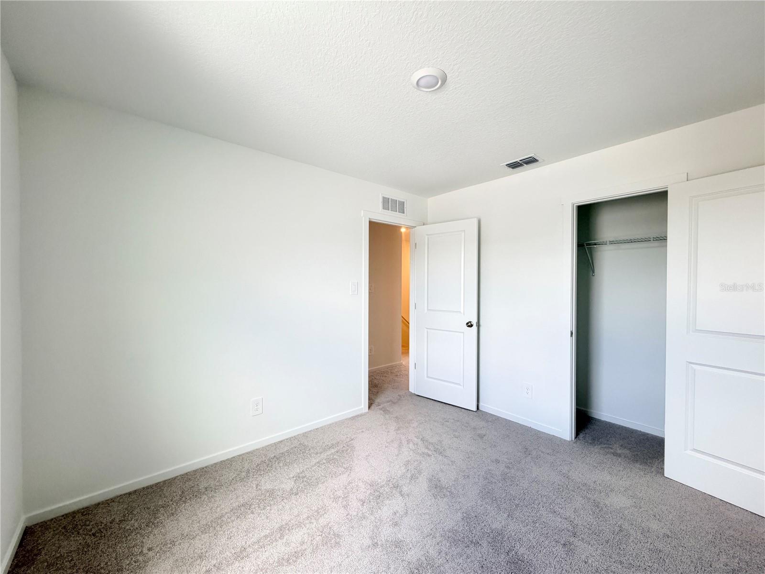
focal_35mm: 14
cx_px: 382
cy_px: 287
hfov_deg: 102.1
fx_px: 309
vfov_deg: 85.7
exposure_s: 1/120
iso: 250
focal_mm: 2.22
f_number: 2.2
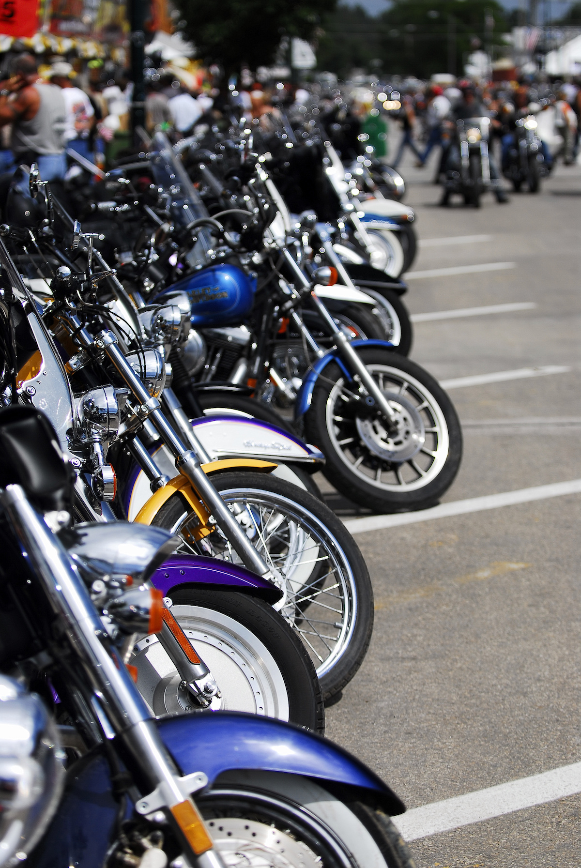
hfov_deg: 13.1
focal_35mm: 105
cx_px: 290
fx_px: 2535
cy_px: 434
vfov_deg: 19.4
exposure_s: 1/800
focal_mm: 70
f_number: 2.8
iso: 100
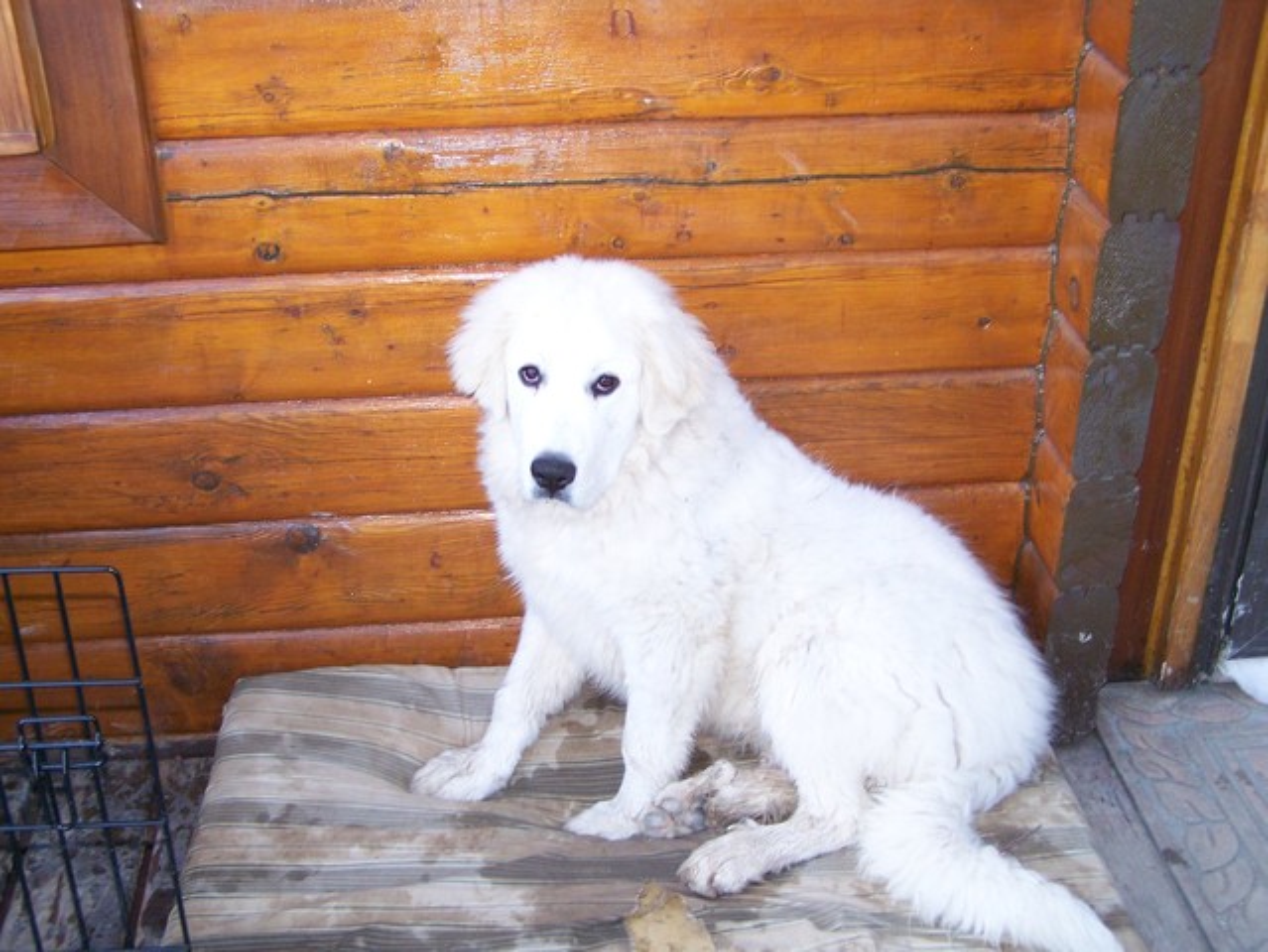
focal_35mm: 48
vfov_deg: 30.3
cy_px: 476
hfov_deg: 39.6
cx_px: 634
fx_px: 1759
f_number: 3
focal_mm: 8
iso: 160
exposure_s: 1/80
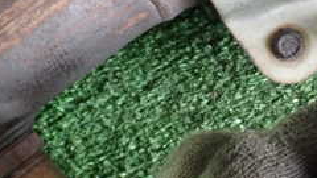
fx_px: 1009
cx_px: 302
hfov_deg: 17.5
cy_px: 113
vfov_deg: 10.1
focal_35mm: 120
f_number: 2.9
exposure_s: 1/125
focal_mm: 7.84
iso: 640
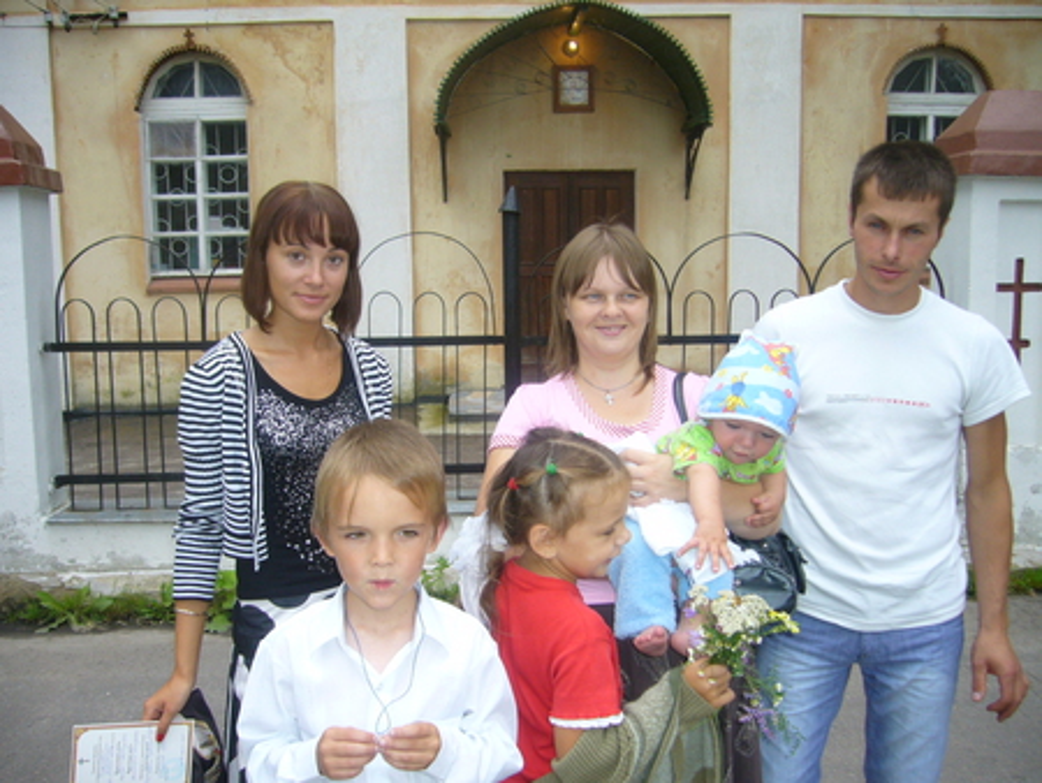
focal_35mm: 35
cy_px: 392
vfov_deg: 40.7
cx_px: 521
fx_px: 1054
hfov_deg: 52.6
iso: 80
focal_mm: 5.8
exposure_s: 1/400
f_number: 2.8
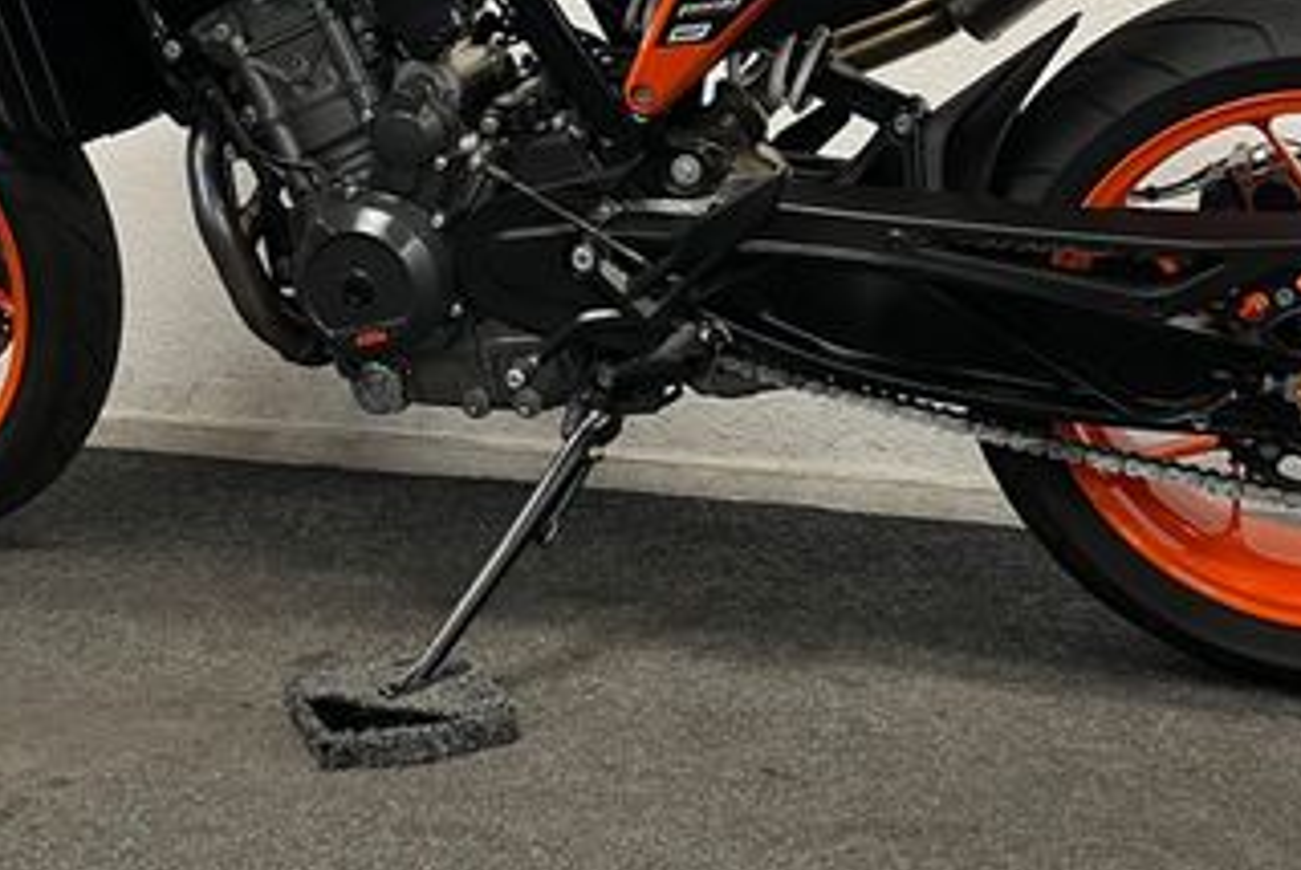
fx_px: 1953
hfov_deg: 36.8
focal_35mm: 54
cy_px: -8
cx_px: 671
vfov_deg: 24.0
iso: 80
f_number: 1.6
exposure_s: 1/50
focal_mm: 5.1
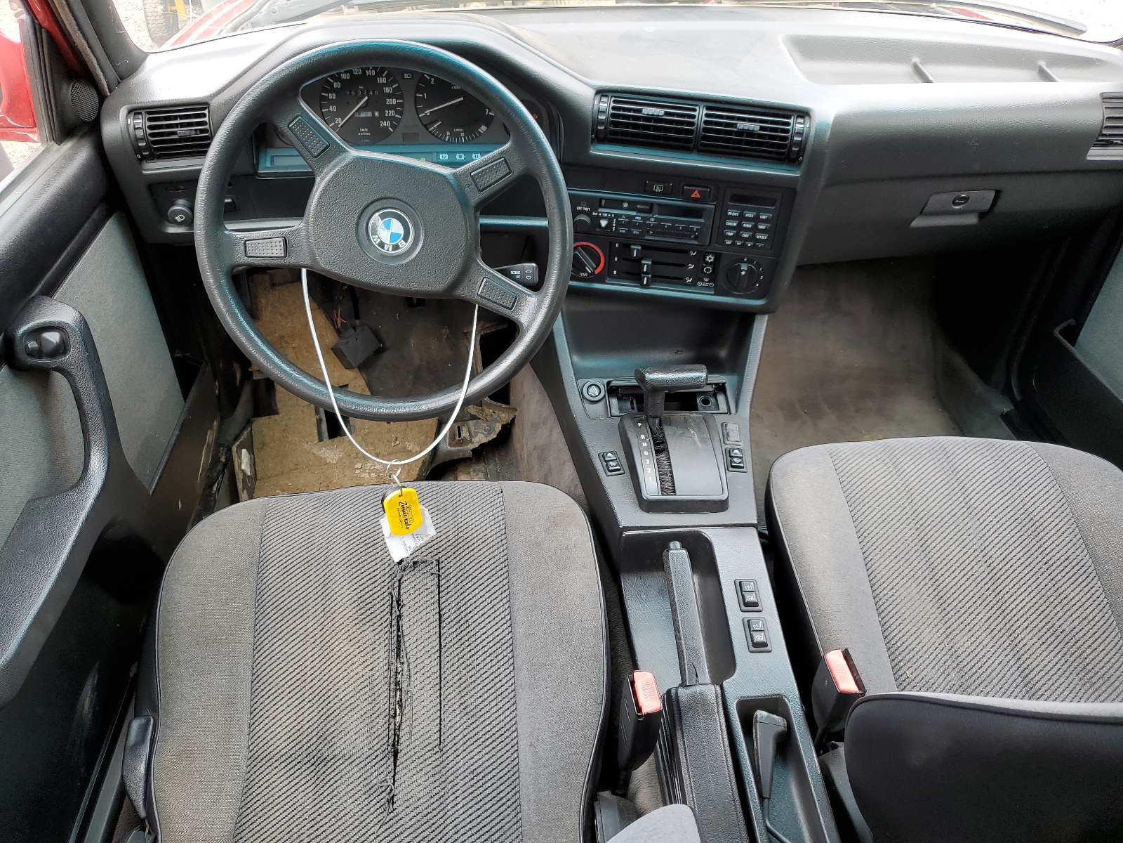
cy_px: 422
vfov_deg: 53.1
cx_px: 562
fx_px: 843
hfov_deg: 67.3
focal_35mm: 26
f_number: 1.5
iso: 50
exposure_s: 1/135
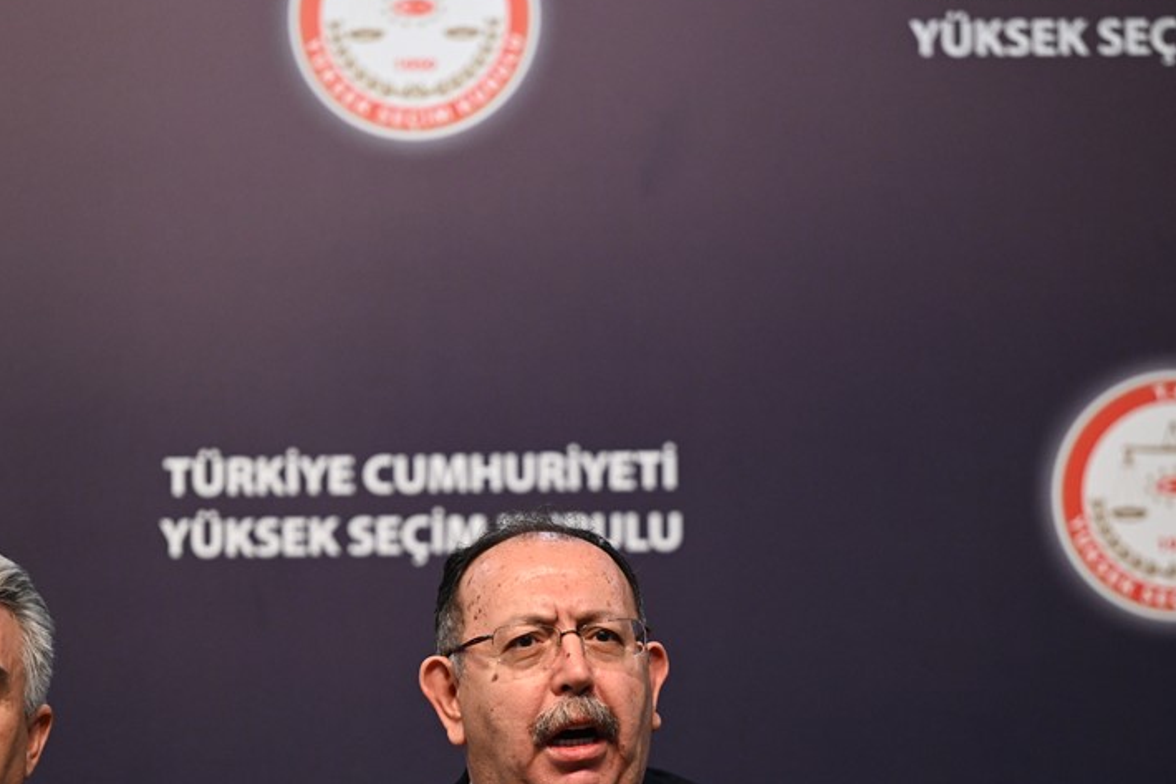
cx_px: 593
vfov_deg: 4.9
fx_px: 9111
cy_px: 559
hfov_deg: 7.4
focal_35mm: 279
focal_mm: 165
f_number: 2.8
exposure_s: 1/400
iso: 2000
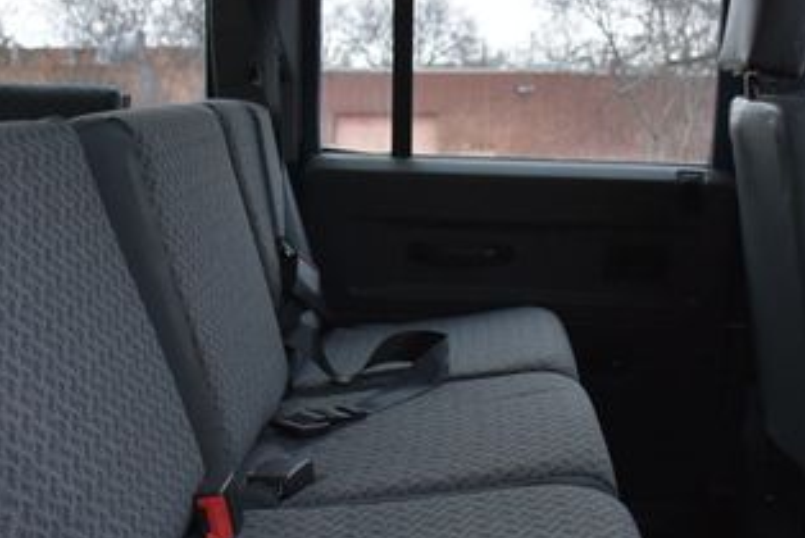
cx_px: 490
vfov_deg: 24.7
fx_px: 1231
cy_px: 282
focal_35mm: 55
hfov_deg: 36.1
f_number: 3.5
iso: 720
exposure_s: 1/60
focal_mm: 18
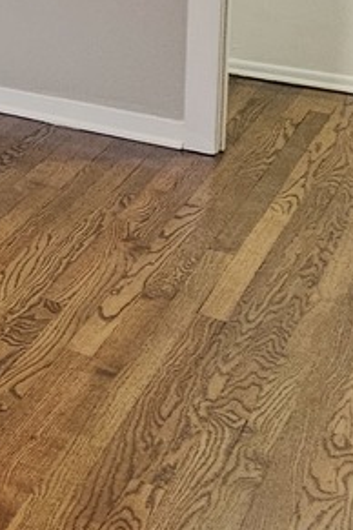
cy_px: -87
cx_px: -495
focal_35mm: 67
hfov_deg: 14.0
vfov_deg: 27.0
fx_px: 985
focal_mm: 2.2
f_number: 2.2
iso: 640
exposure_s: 1/24
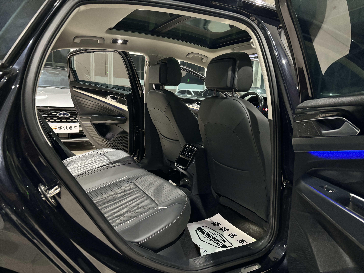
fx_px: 273
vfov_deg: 53.1
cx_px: 182
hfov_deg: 67.3
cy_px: 136
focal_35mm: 26
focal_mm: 5.96
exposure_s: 1/25
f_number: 1.6
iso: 500
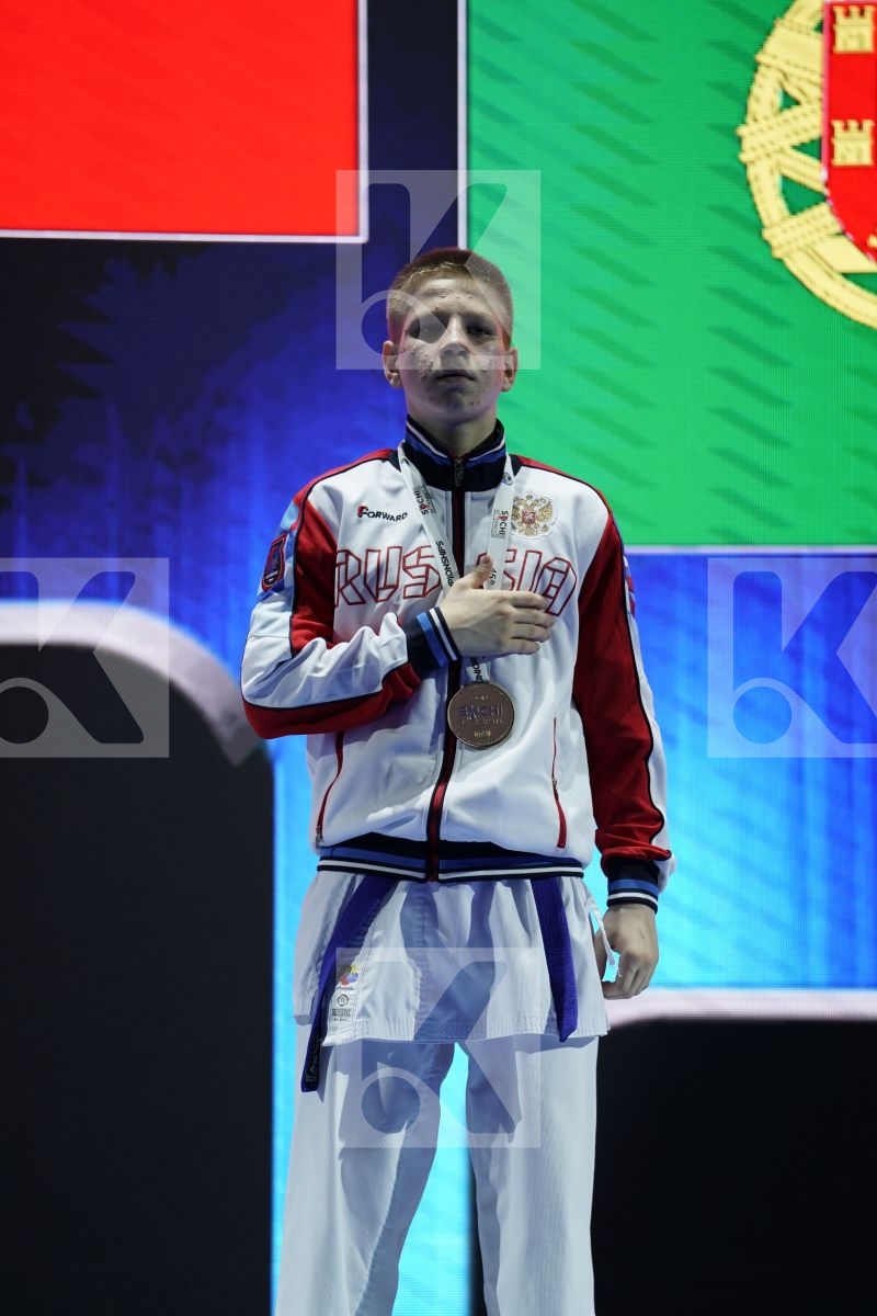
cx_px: 438
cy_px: 658
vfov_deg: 10.3
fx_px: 7308
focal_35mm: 200
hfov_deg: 6.9
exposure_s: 1/250
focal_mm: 200
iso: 320
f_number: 2.8
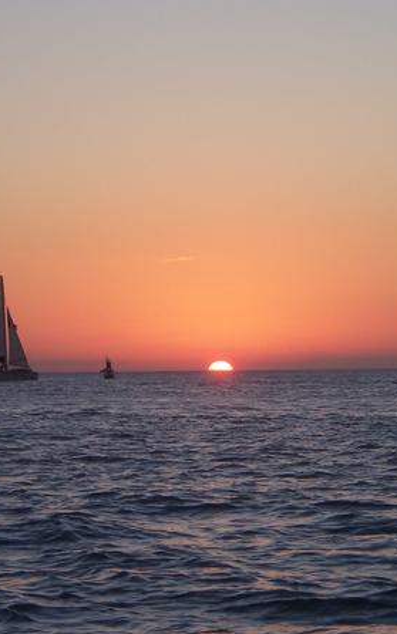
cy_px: 340
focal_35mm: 152
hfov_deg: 8.6
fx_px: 2630
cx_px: 235
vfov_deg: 13.8
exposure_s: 1/180
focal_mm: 16.6
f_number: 4.9
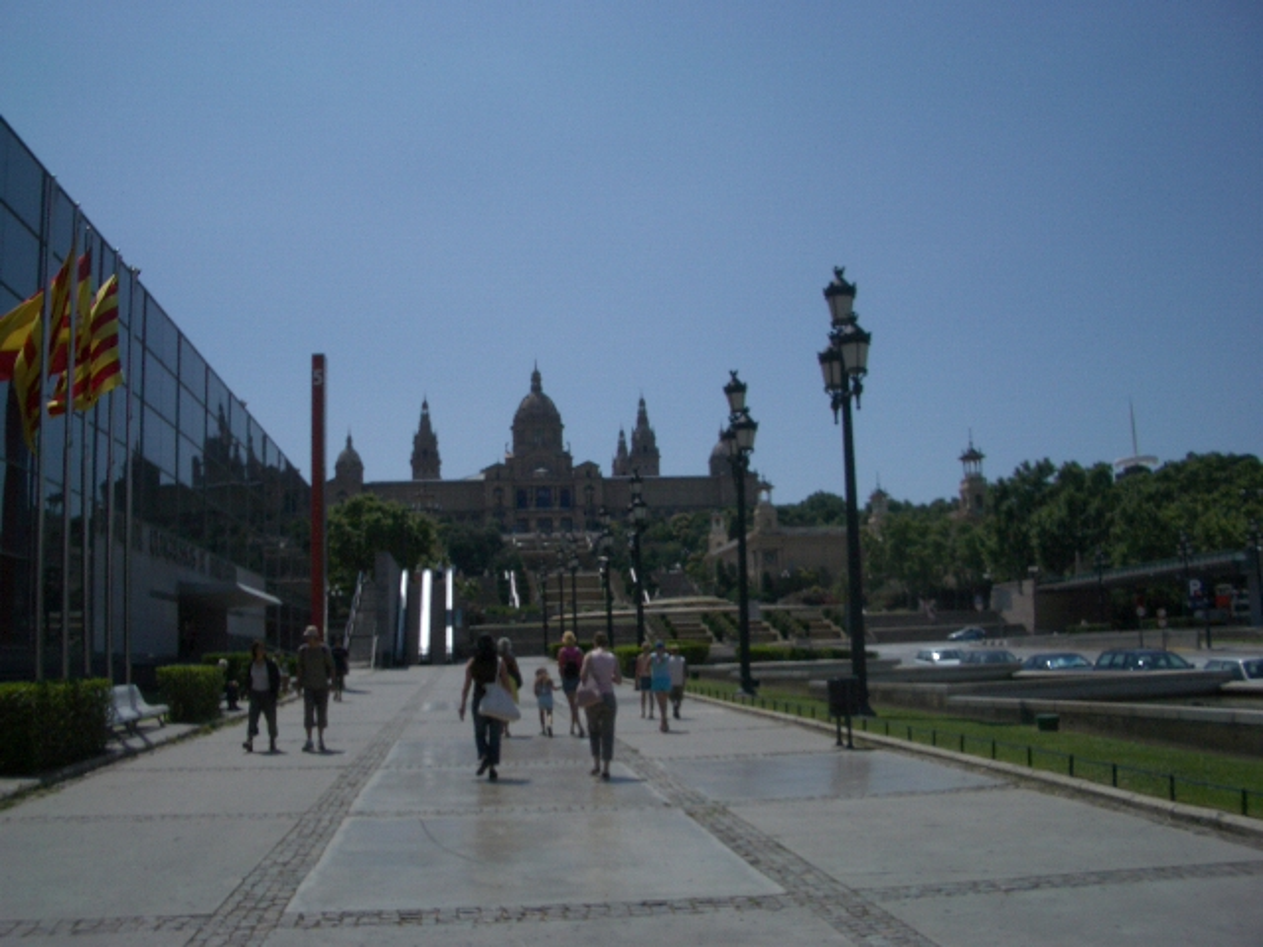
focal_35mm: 35
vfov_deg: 40.7
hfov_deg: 52.6
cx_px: 632
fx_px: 1277
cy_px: 474
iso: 50
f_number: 4.3
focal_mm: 5.8
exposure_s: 1/2000
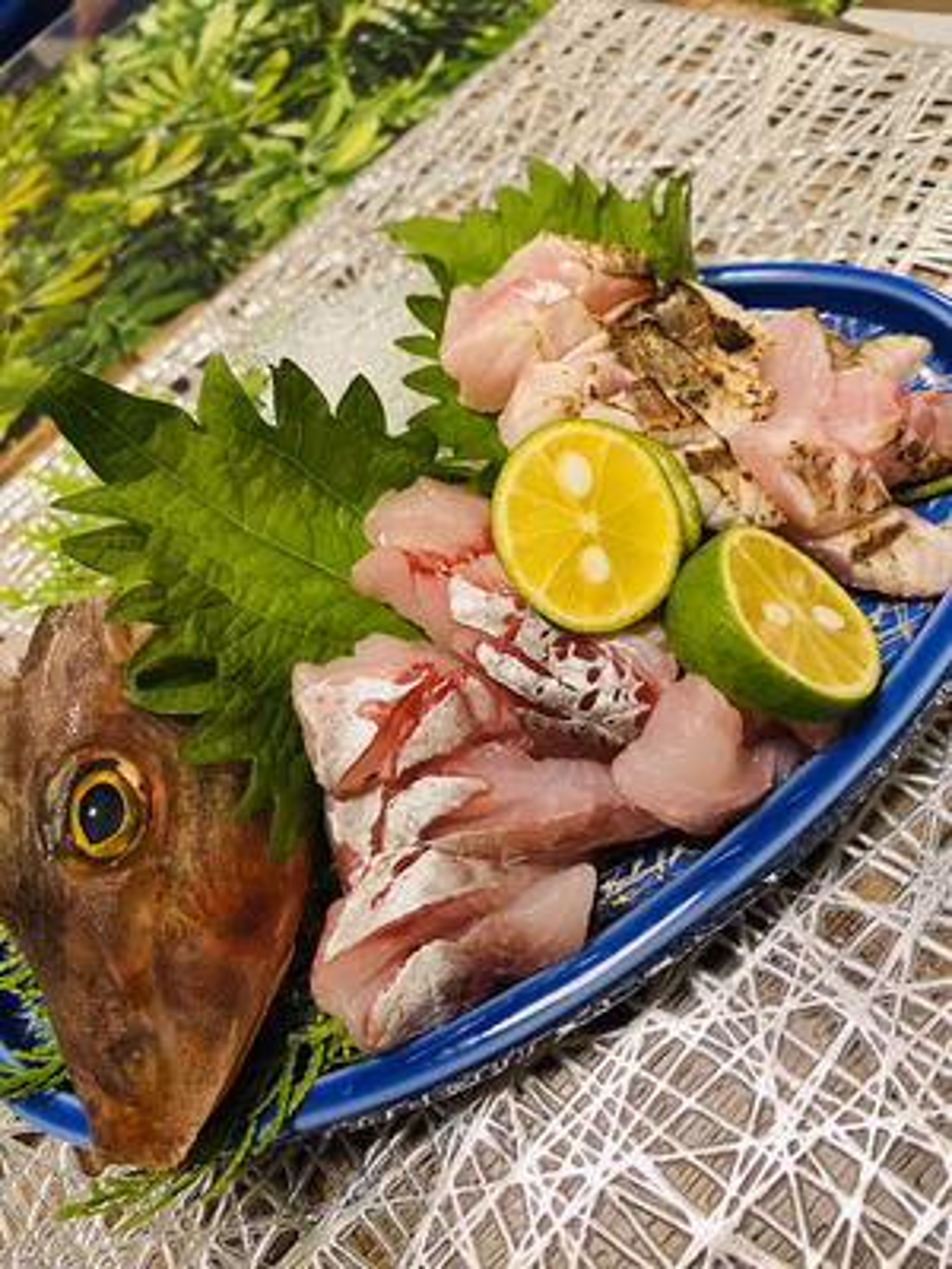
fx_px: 953
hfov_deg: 53.1
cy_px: 634
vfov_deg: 67.3
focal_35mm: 26
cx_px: 476
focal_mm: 4.25
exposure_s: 1/60
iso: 400
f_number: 1.8
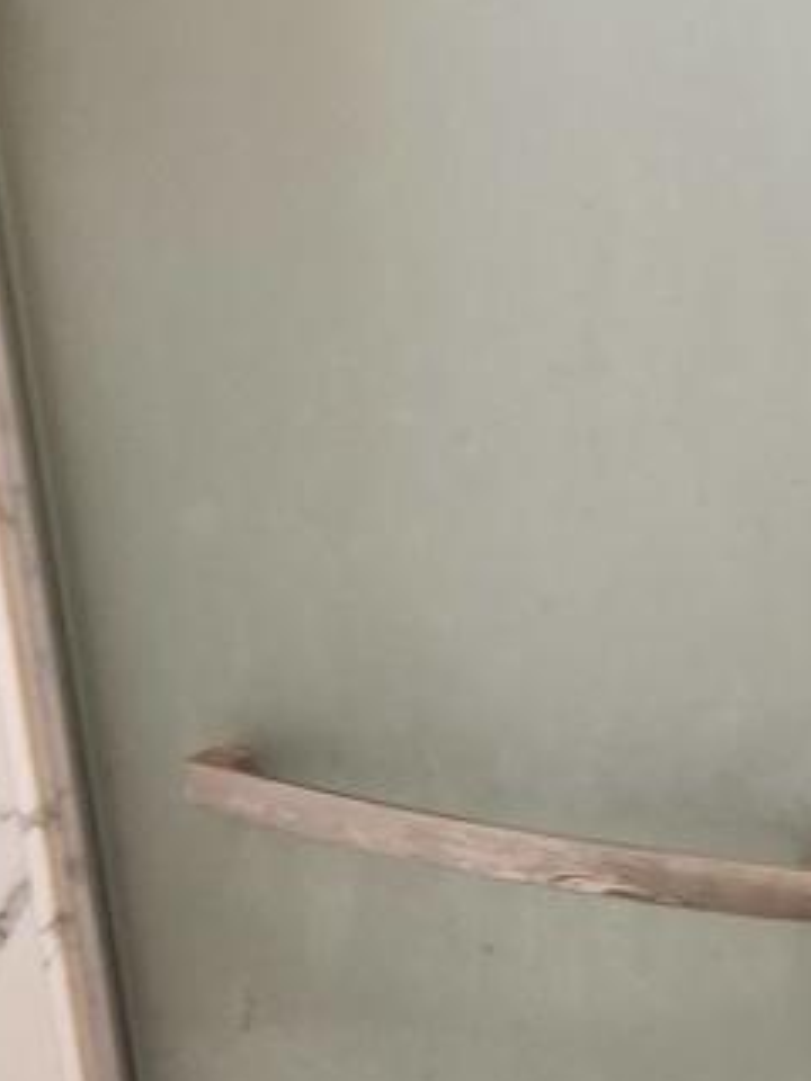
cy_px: 1279
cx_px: 656
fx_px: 2499
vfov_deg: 22.6
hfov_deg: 18.3
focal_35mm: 80
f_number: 1.8
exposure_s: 1/33.3
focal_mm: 4.68
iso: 408
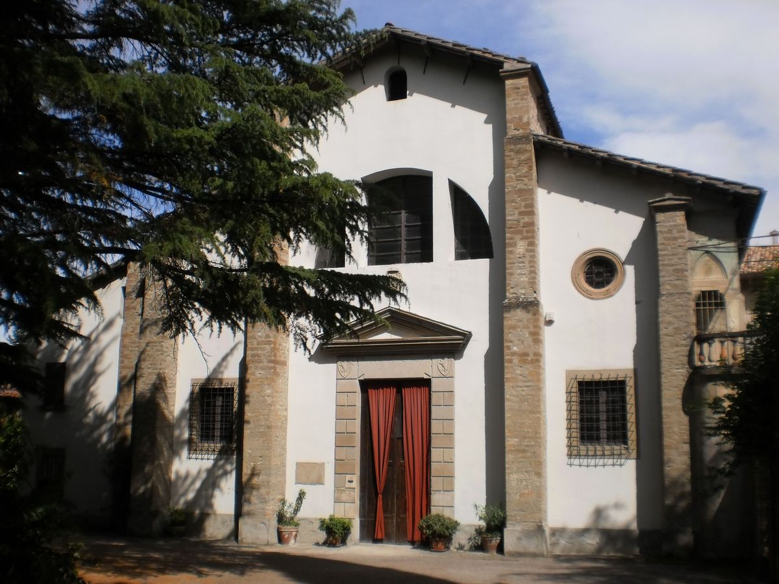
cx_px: 390
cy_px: 292
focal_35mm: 36
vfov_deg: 39.7
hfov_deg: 51.4
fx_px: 810
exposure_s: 1/1000
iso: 100
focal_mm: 6.3
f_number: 4.6
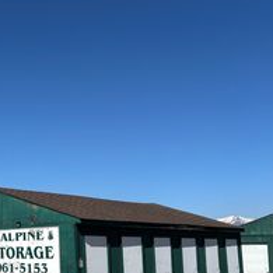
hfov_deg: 27.0
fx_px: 526
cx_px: -17
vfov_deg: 28.7
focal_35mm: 59
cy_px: 198
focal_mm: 5.96
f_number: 1.6
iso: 50
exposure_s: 1/6329
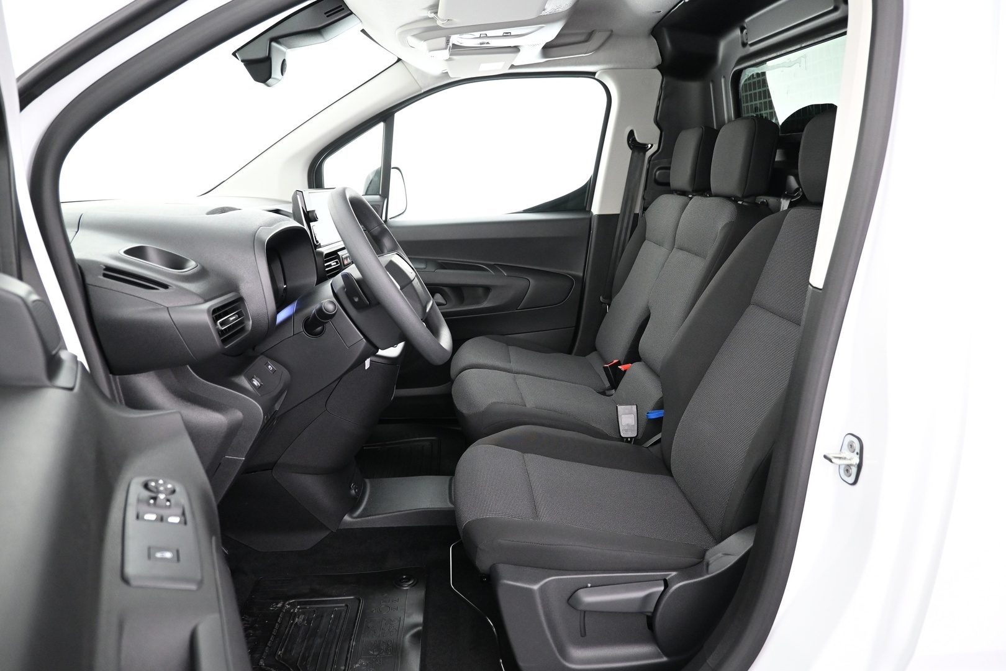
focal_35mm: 24
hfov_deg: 73.7
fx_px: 671
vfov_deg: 53.1
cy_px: 336
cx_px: 503
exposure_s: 1/13
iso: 1600
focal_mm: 16
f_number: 3.5
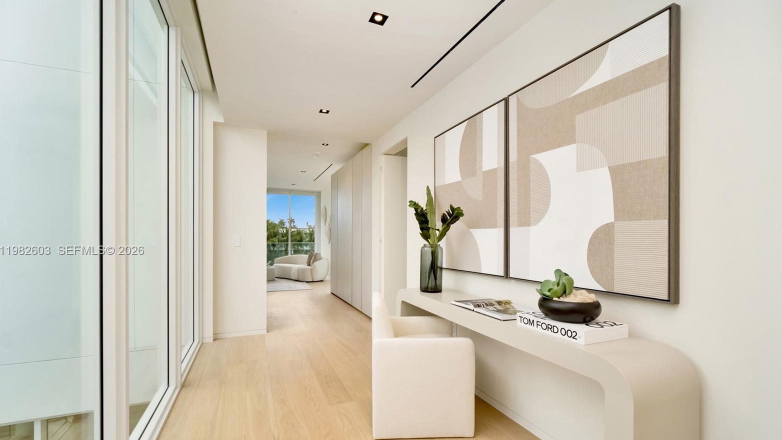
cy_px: 251
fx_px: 311
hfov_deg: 103.0
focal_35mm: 15
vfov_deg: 70.2
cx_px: 388
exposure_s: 1/125
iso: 800
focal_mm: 9
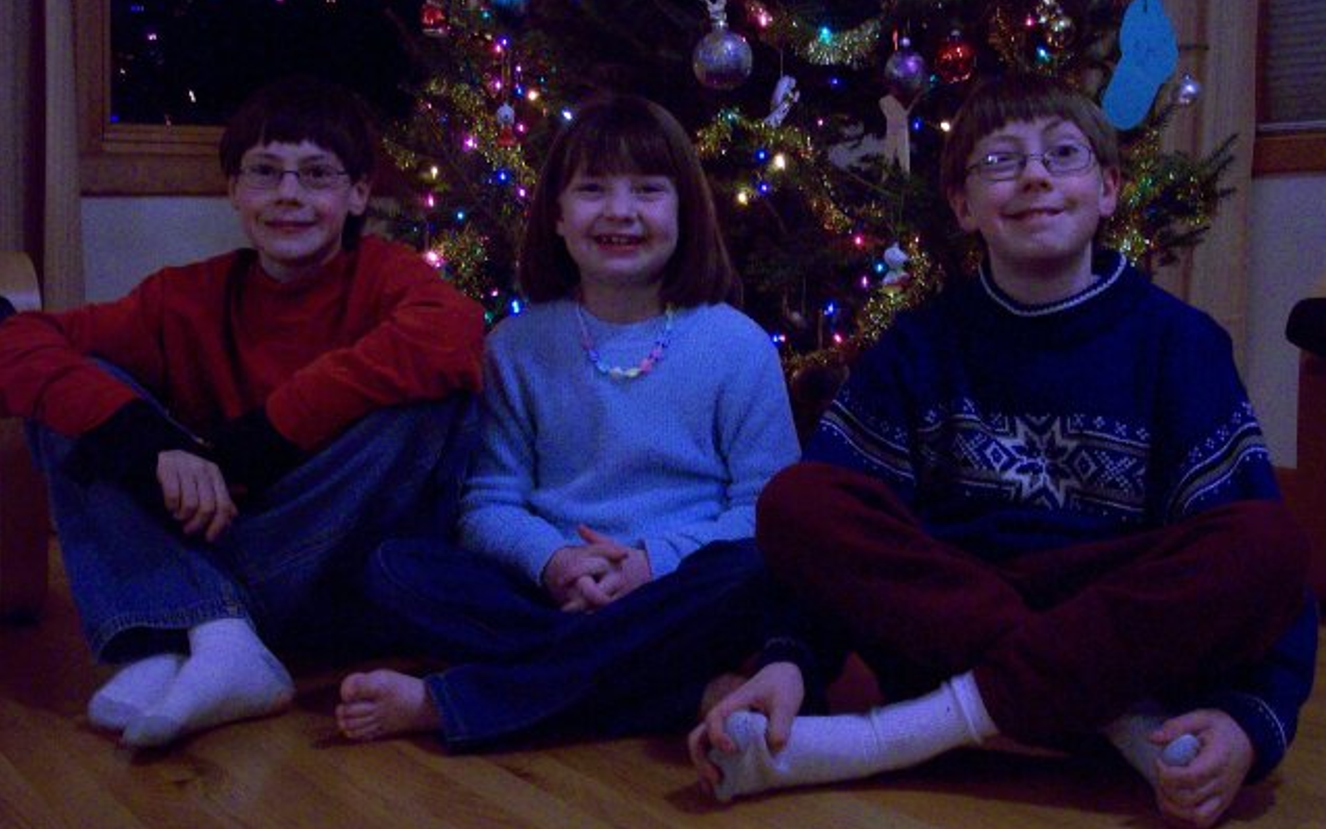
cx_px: 665
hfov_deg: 41.8
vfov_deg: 26.9
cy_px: 450
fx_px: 1734
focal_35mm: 48
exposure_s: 1/8
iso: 160
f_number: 3
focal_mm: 7.6
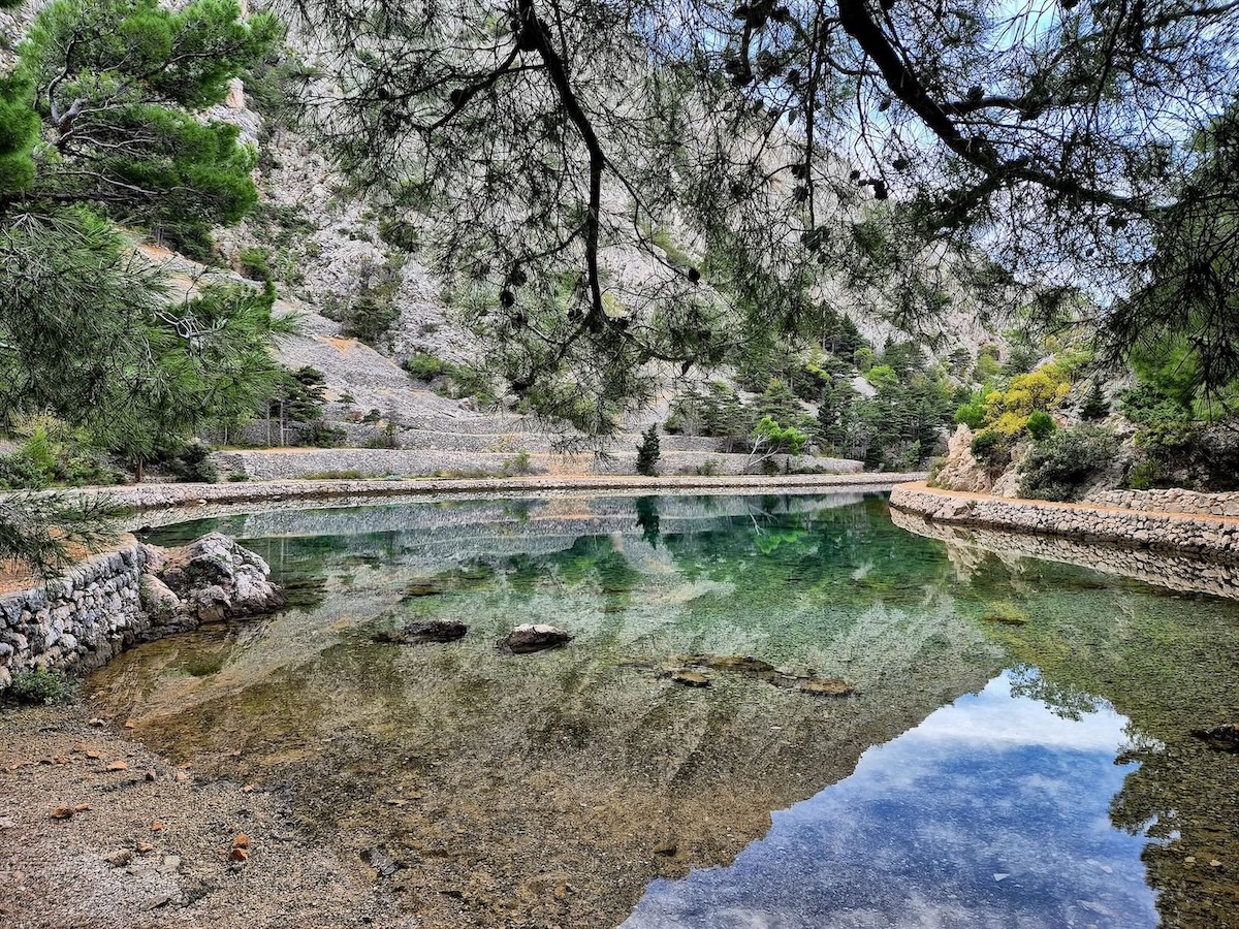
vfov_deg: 58.9
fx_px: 823
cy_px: 464
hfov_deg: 73.9
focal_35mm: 23
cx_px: 620
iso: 50
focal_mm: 5.4
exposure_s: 1/182
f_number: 1.8
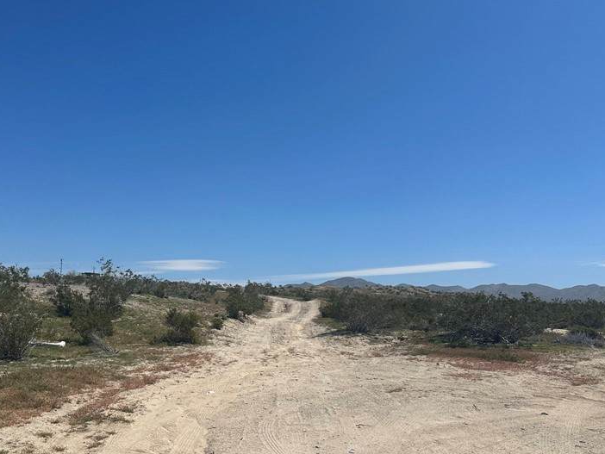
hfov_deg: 51.9
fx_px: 612
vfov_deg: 40.4
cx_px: 215
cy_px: 289
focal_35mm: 35
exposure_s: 1/9709
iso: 80
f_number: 1.78
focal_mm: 6.86
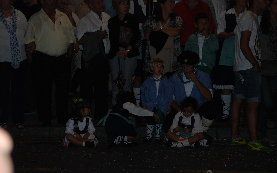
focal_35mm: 96
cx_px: 139
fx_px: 725
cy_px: 92
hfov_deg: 21.6
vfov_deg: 13.6
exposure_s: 1/60
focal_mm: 62
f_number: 5.3
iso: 200
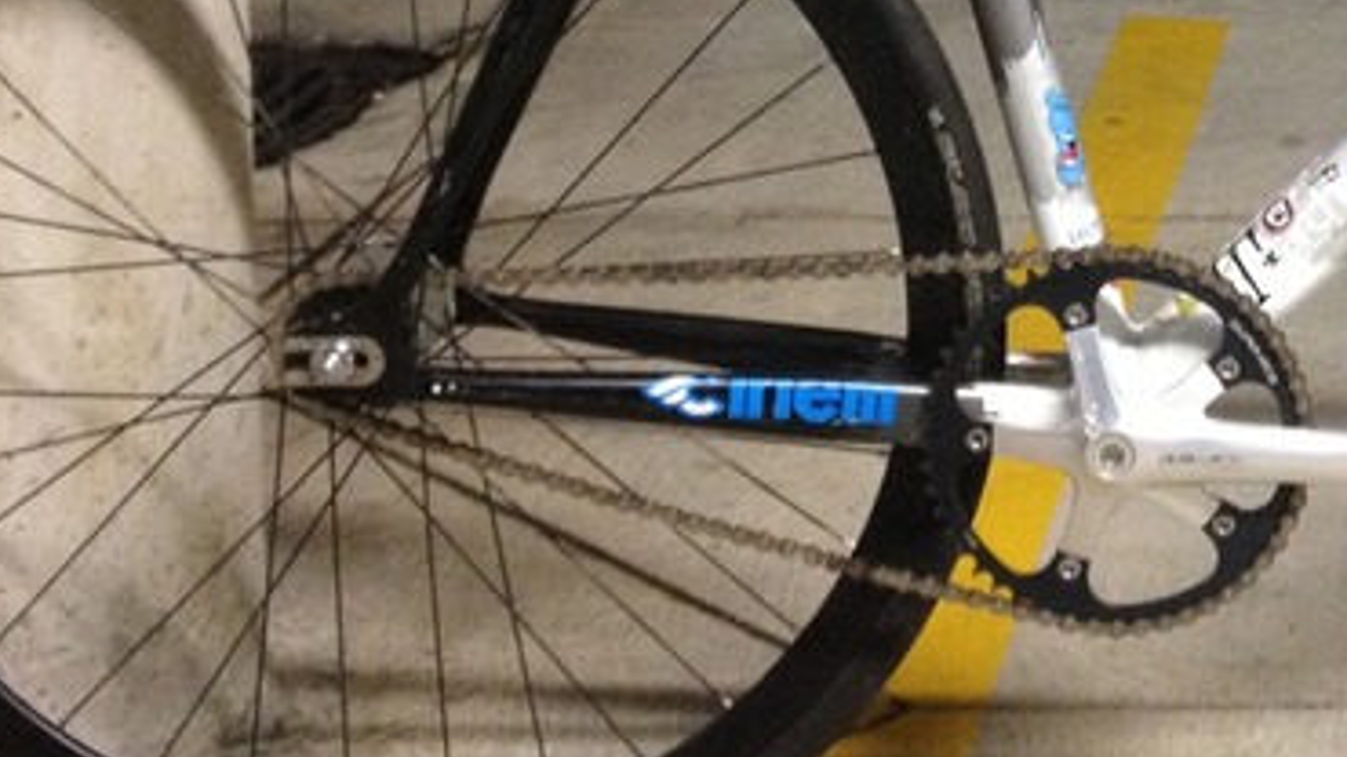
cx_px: 1281
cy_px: -249
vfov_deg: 12.1
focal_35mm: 97
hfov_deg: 21.4
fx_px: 3464
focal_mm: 4.28
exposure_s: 1/20
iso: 250
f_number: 2.4
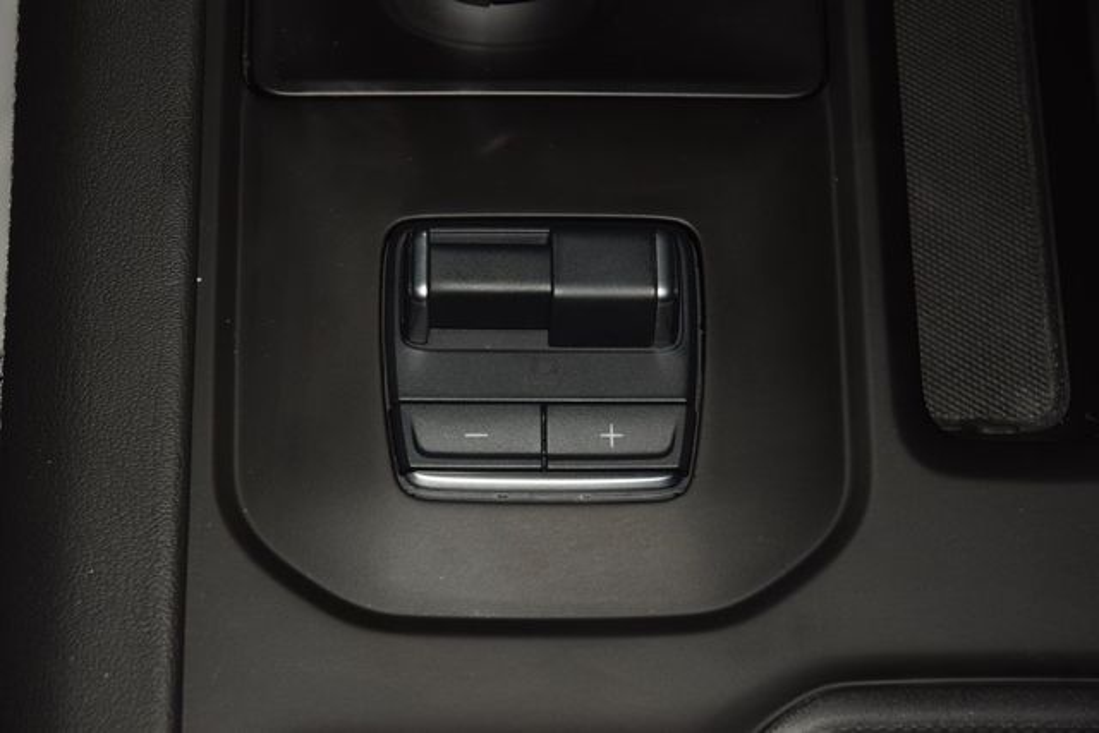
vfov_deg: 13.0
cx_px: 550
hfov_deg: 19.5
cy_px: 366
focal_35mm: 105
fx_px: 3206
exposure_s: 1/125
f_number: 8
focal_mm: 70
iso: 100
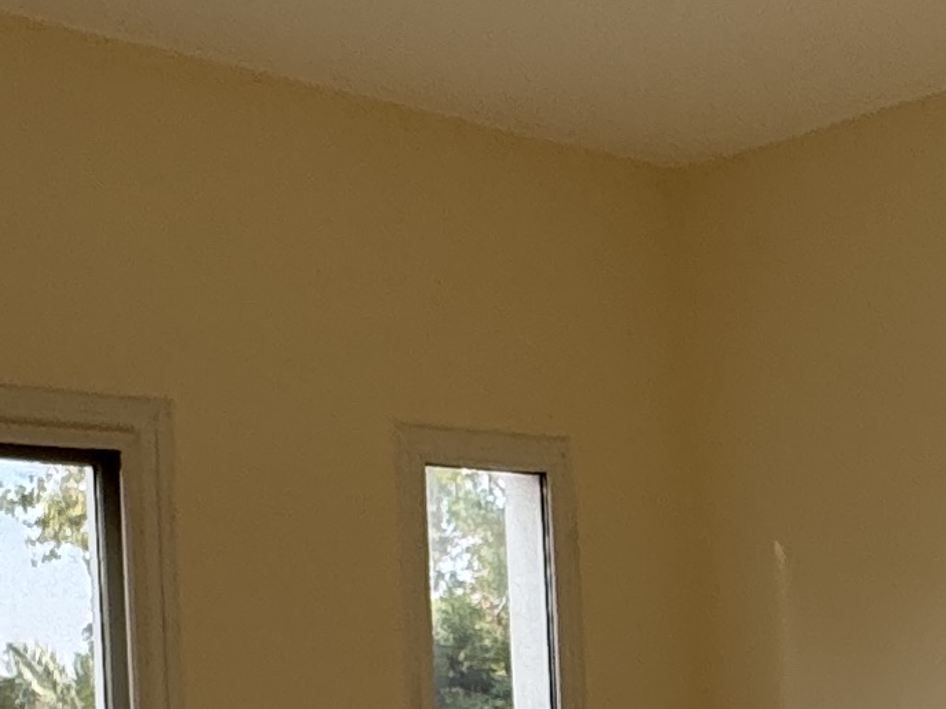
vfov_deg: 17.4
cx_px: 855
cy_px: 783
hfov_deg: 23.2
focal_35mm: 82
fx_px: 2241
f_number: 2.2
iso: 40
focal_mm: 2.22
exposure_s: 1/193
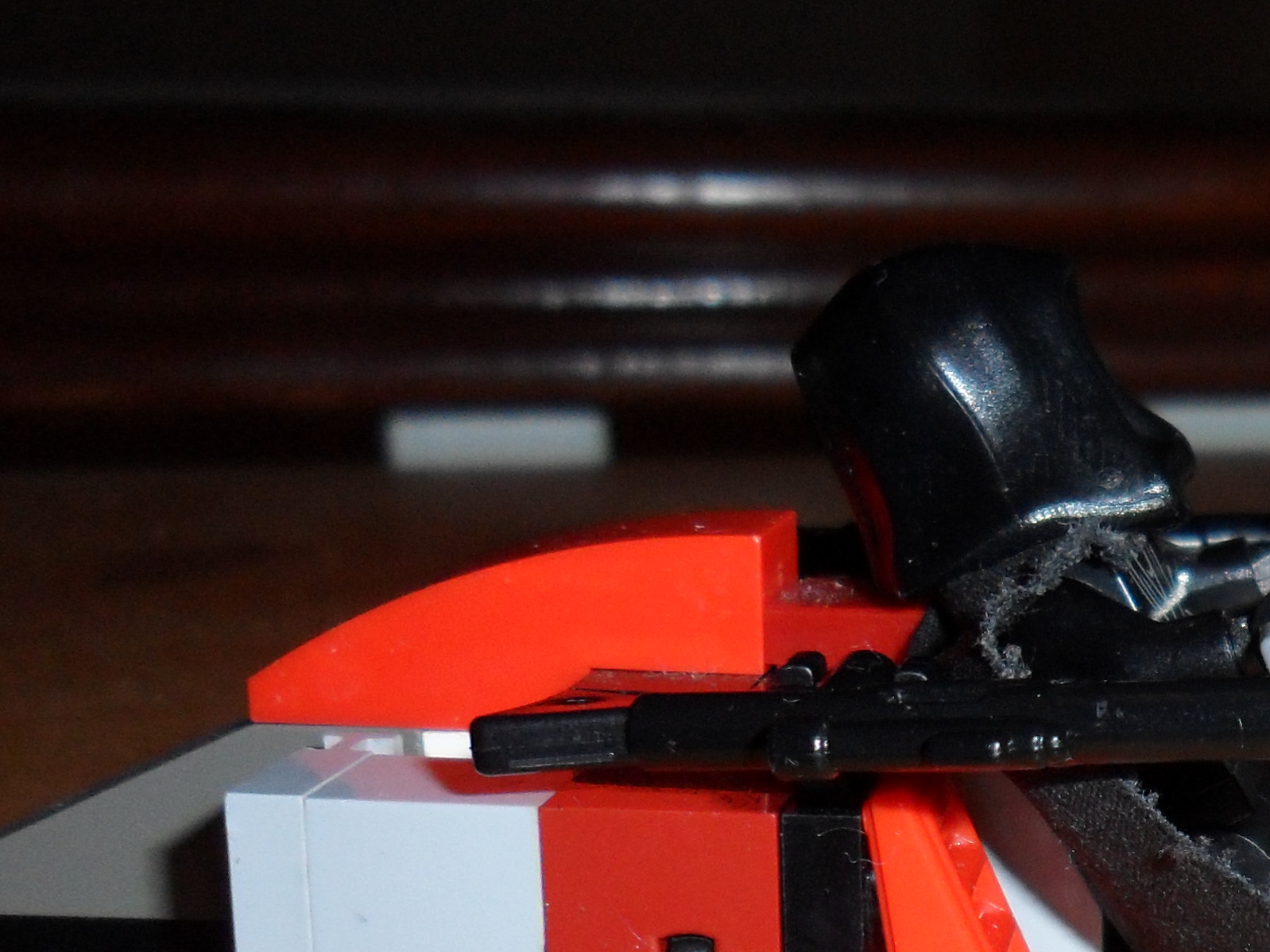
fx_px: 2678
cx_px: 1423
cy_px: 818
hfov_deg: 24.7
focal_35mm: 73
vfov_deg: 19.9
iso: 100
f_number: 8.9
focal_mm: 4.9
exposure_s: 1/45
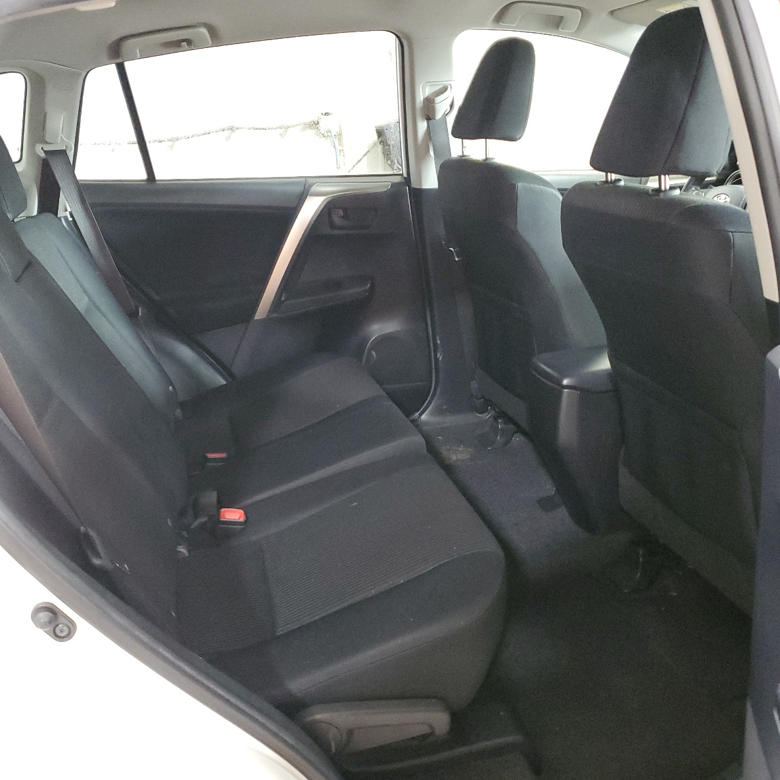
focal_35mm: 31
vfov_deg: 52.5
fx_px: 790
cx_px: 346
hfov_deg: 52.4
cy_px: 389
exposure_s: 1/15
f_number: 1.5
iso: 494
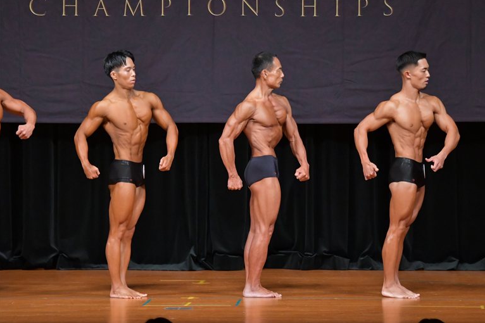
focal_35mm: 258
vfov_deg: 5.3
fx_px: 3474
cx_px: 244
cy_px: 160
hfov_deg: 8.0
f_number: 5.6
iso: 5000
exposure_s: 1/400
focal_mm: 170
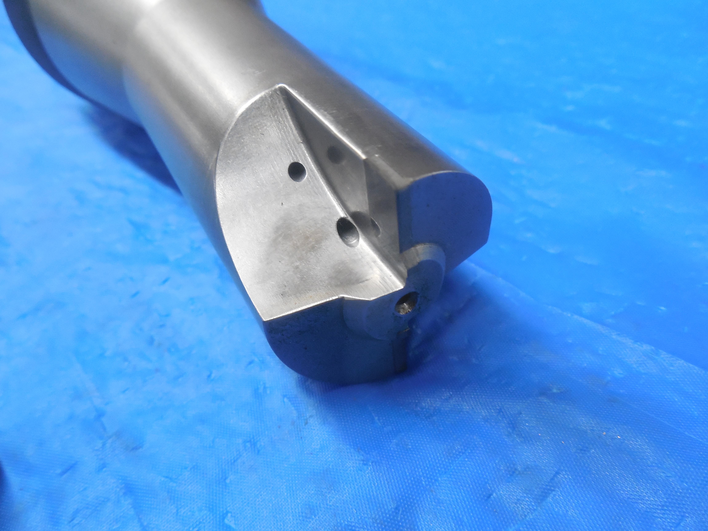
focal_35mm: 25
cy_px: 266
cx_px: 354
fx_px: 511
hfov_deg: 69.4
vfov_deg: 54.9
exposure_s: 1/30
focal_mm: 4.5
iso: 400
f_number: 3.3
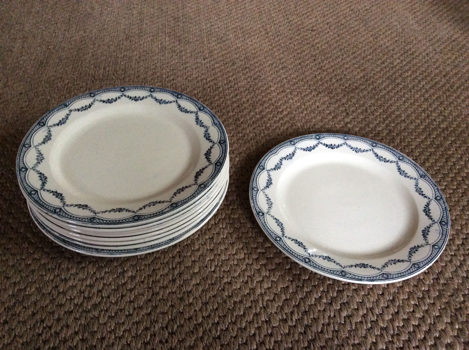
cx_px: 234
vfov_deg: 44.1
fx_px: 433
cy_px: 175
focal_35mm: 32
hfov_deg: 56.9
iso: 250
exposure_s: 1/25
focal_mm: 3.3
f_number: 2.4
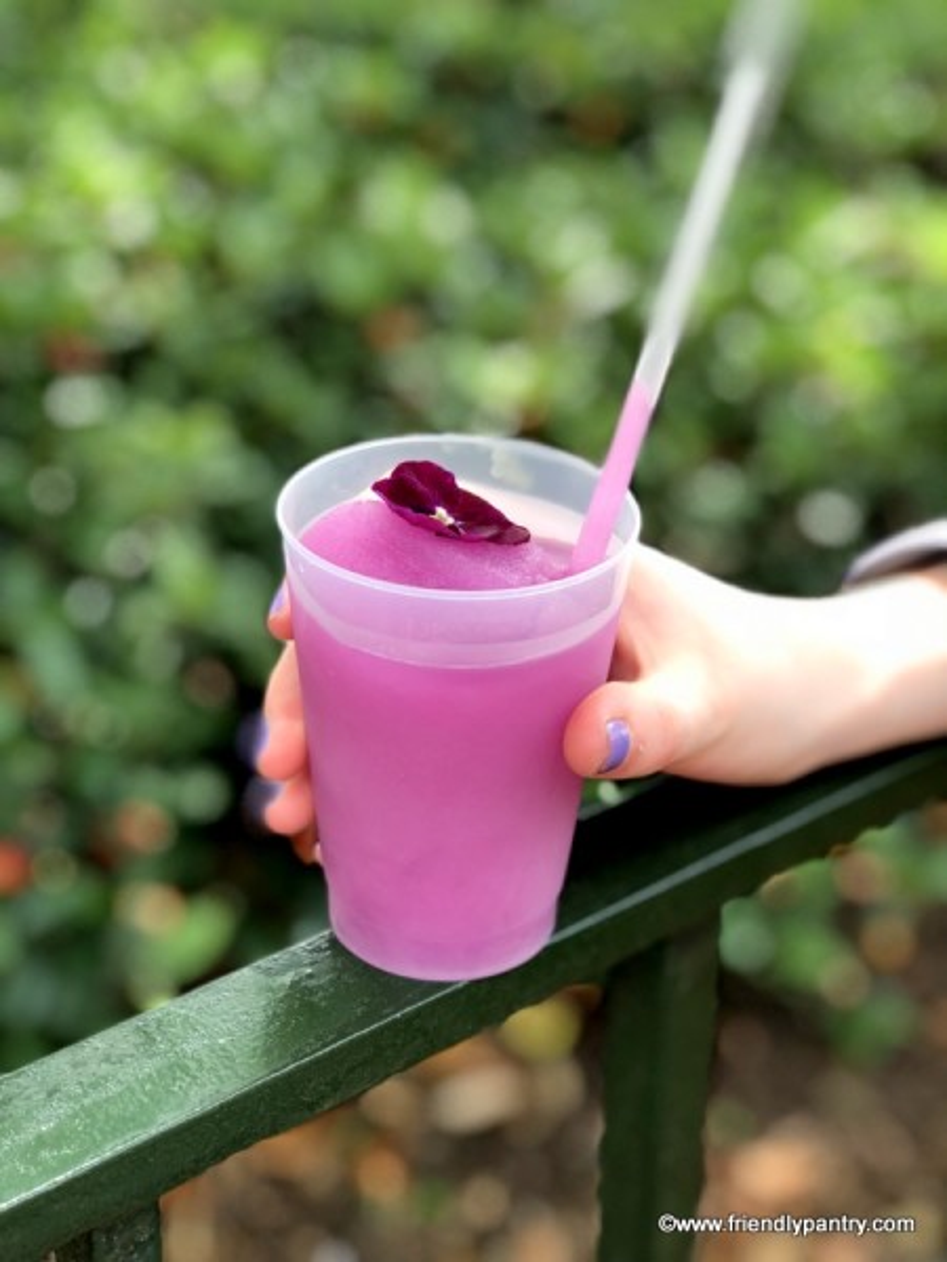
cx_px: 474
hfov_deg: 25.7
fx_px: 2079
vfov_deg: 33.8
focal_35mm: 57
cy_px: 631
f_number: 2.8
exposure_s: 1/120
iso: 32
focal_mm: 6.6
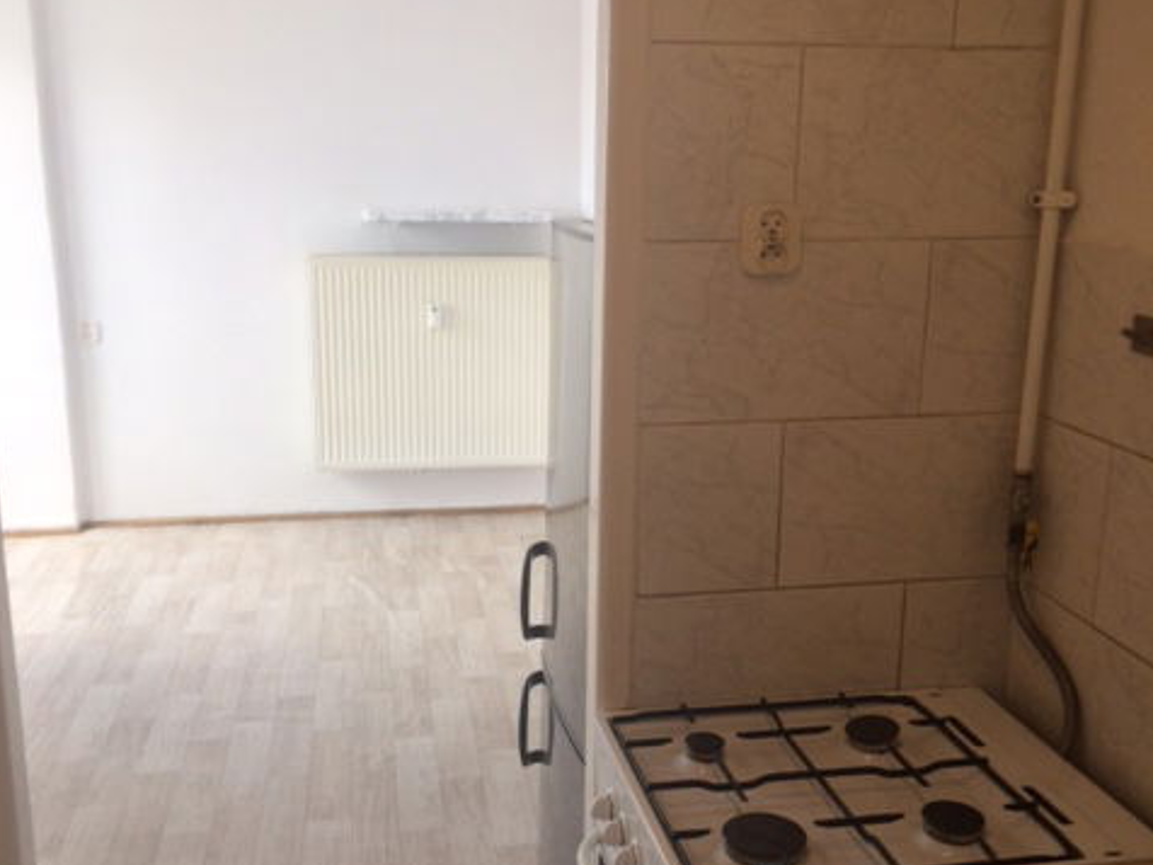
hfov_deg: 47.9
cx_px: 574
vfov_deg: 36.8
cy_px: 475
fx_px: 1299
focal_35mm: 39
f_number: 2.2
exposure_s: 1/50
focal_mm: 4.15
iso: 50
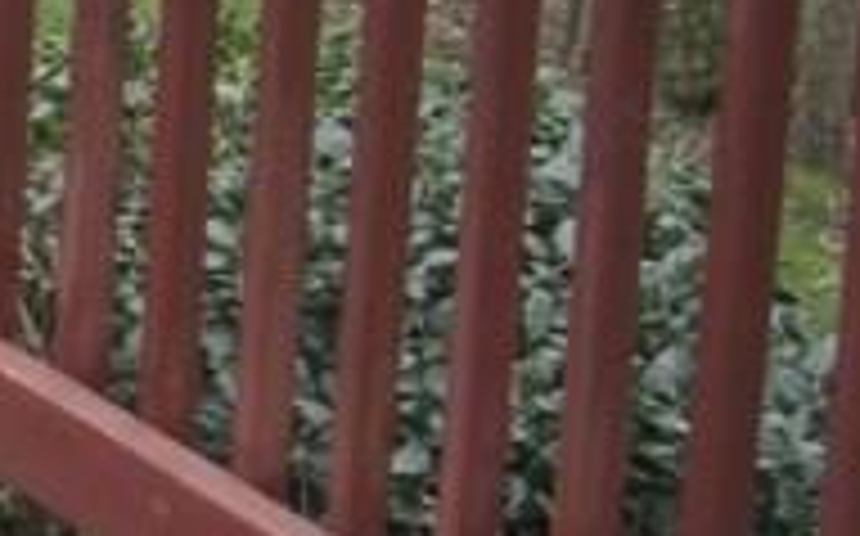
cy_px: -315
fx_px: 5058
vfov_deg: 6.0
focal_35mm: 216
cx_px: -1306
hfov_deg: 8.7
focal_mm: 7.9
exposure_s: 1/160
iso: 80
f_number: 2.8
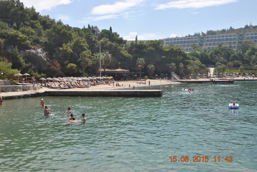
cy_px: 86
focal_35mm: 36
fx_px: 257
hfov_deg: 53.1
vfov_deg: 37.0
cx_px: 128
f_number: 8
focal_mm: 24
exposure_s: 1/250
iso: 100
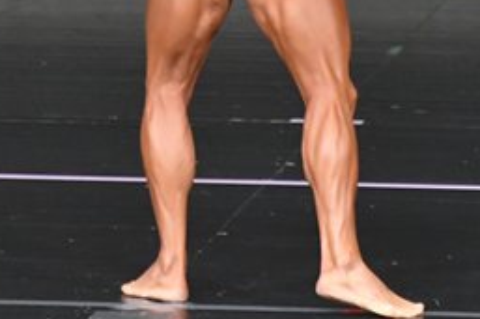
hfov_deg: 2.0
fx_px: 13857
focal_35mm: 1040
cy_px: -75
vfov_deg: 1.3
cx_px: 247
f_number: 5.6
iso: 4000
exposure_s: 1/400
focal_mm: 230
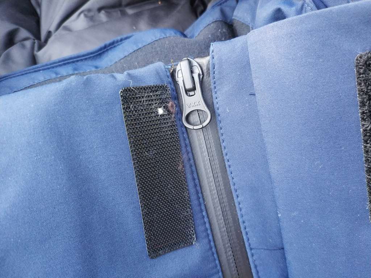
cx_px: 186
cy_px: 139
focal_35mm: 32
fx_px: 343
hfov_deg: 56.8
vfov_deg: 44.2
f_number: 2
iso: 243
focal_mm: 4.5
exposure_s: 1/50
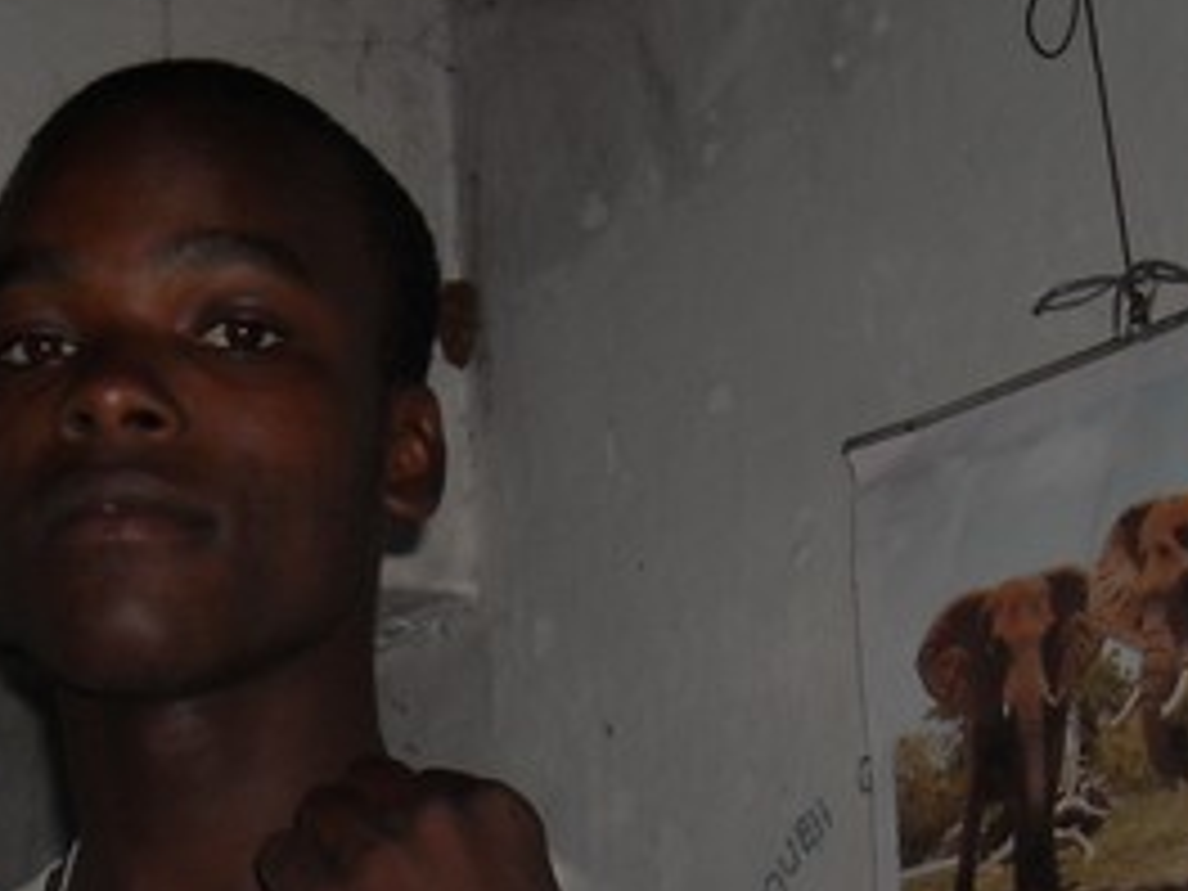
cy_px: 1062
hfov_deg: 18.4
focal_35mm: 106
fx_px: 3638
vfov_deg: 13.6
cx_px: 248
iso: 64
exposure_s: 1/60
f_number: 2.8
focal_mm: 5.7
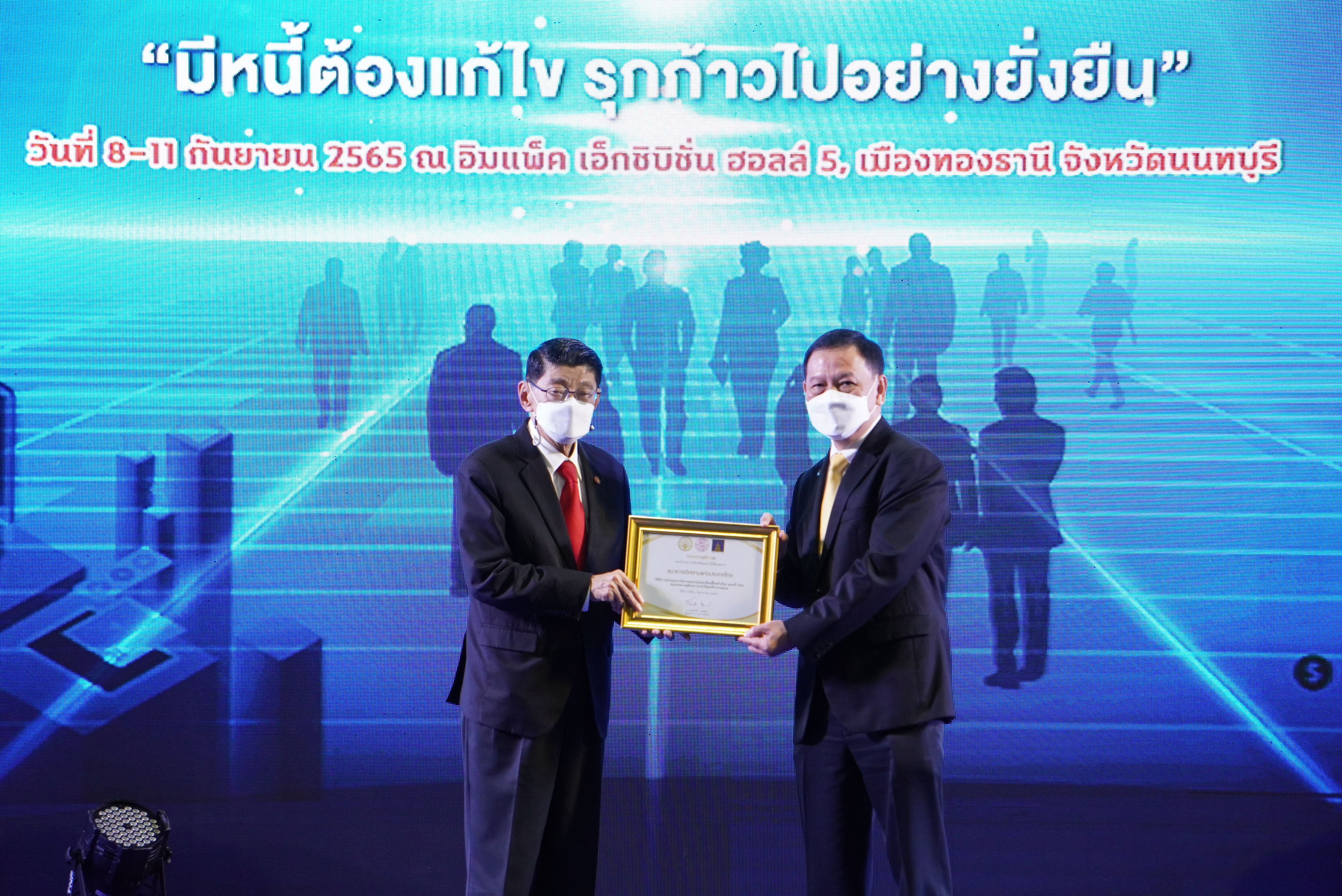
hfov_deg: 12.0
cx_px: 671
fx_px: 6378
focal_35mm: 171
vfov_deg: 8.0
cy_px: 448
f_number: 5.6
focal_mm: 114
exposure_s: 1/100
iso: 1250
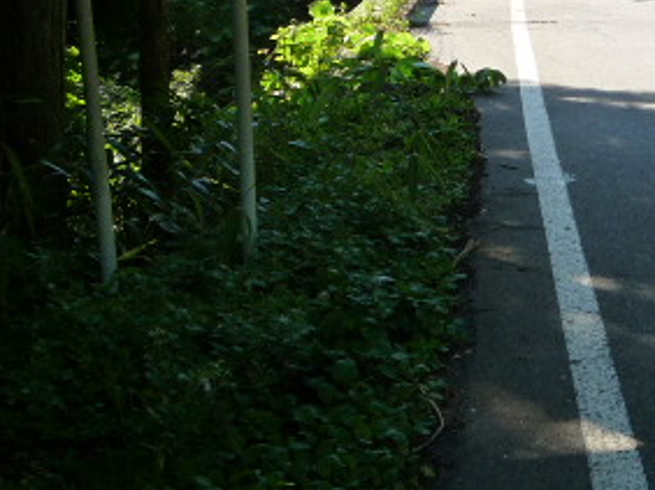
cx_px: 588
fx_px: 1418
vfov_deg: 18.9
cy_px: -44
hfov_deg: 25.2
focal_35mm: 75
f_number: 3.6
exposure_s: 1/250
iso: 160
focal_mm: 5.8
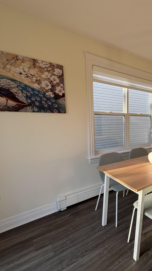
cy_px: 140
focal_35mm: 21
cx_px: 155
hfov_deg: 44.8
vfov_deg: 83.8
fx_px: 150
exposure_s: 1/142
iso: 64
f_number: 2.2
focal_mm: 2.22
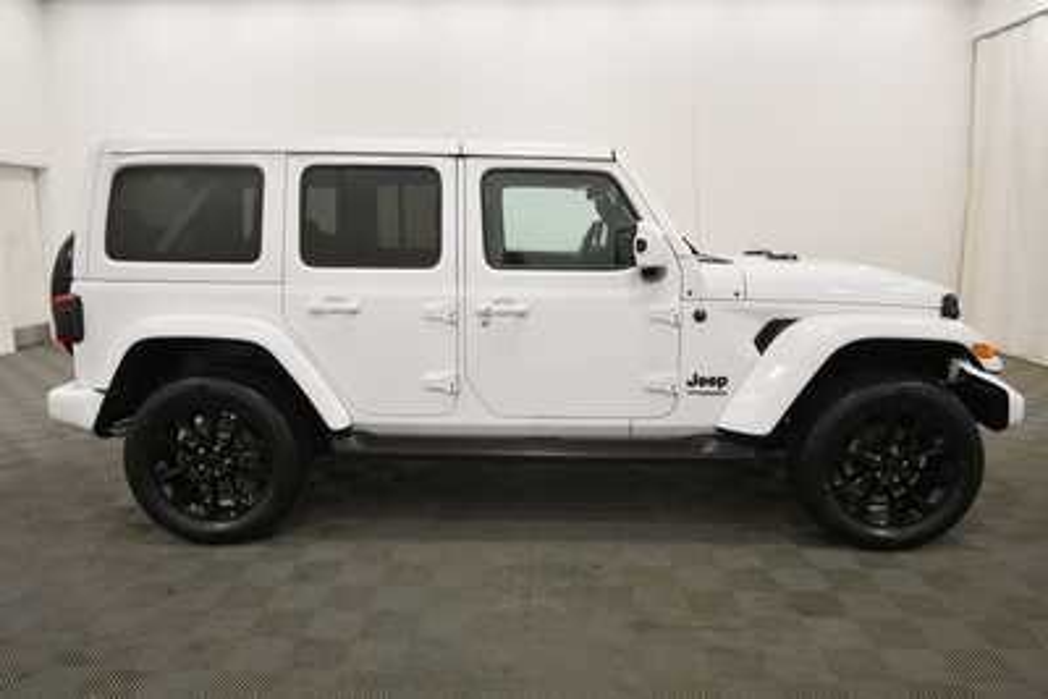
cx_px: 524
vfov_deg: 51.3
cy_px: 350
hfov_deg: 71.5
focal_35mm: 25
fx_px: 728
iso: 800
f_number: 5.3
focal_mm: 17
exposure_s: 1/200
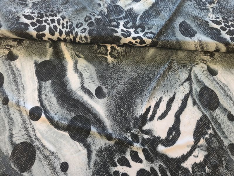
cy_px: 88
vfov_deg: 53.1
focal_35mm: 26
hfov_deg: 67.3
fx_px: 176
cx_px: 117
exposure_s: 1/50
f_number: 1.8
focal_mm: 5.4
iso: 80
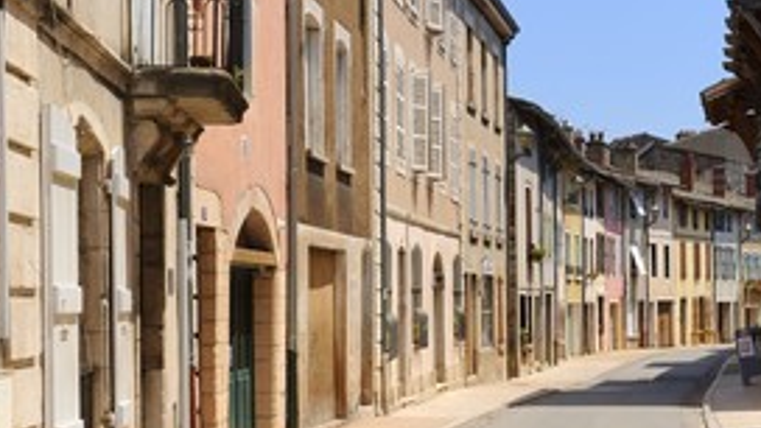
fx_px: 1796
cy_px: 313
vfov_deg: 13.6
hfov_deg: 23.9
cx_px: 393
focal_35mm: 89
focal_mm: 55
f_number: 14
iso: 200
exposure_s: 1/160
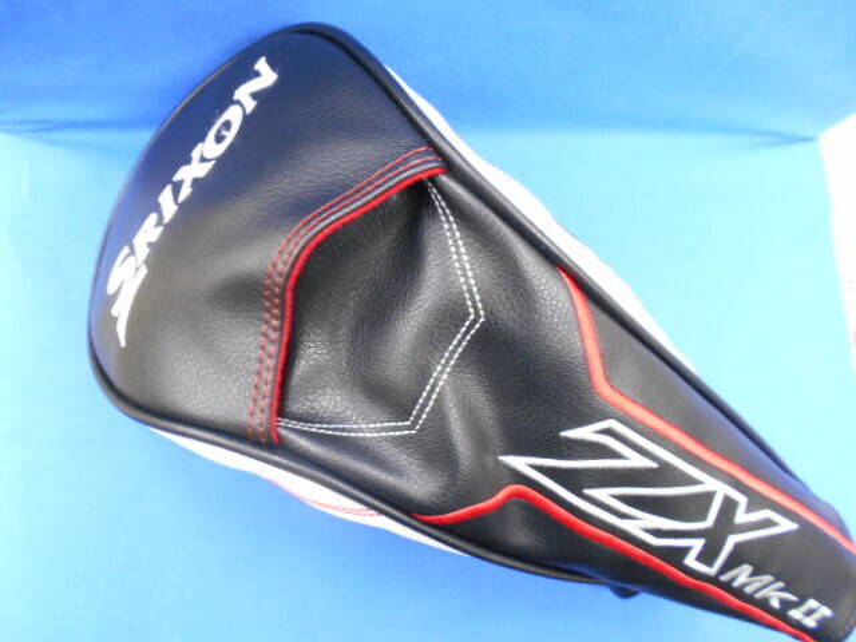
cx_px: 428
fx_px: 643
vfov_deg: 53.1
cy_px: 321
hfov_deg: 67.3
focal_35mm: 26
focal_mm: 4.6
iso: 400
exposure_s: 1/10
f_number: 3.2
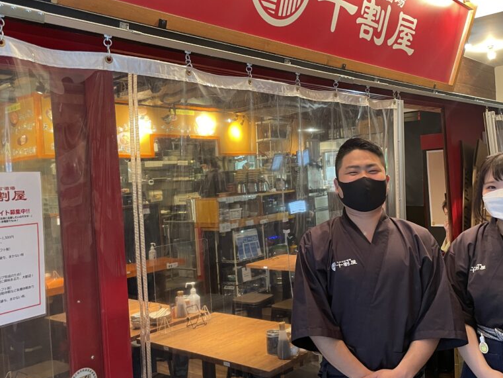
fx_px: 509
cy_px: 171
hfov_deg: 52.5
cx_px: 286
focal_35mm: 35
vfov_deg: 40.7
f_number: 1.6
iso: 250
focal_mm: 4.2
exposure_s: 1/50
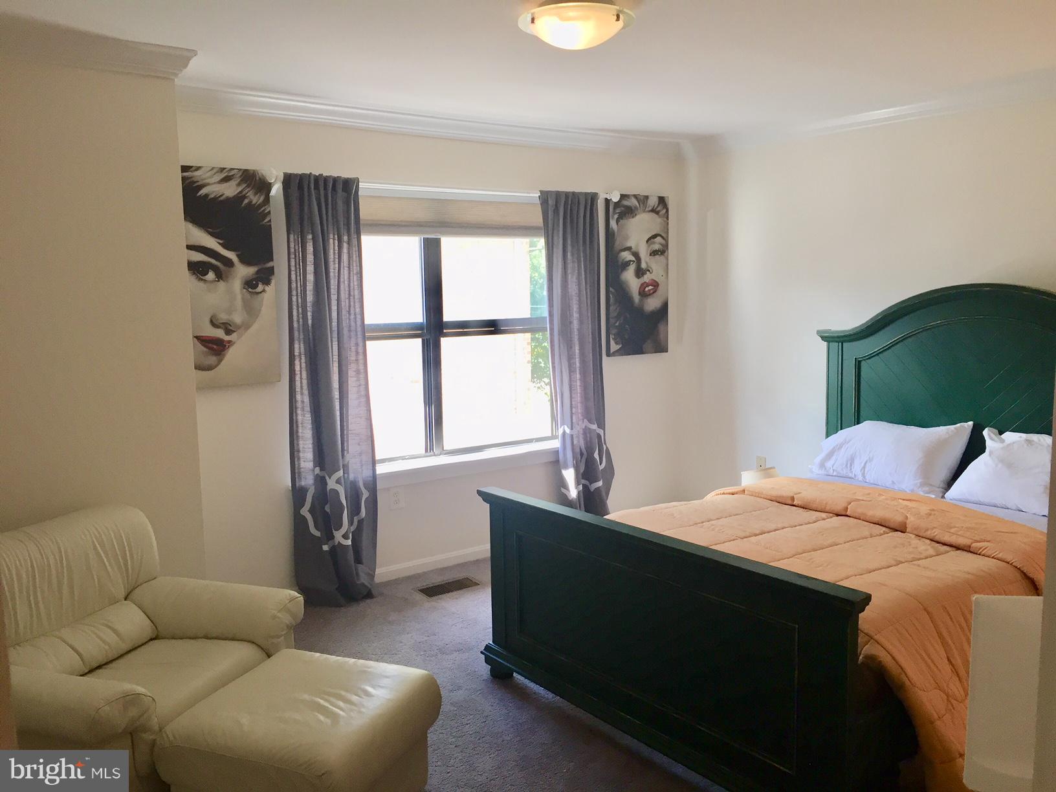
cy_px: 396
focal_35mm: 29
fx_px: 885
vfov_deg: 48.2
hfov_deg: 61.7
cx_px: 528
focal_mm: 4.15
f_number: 2.2
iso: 32
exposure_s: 1/40
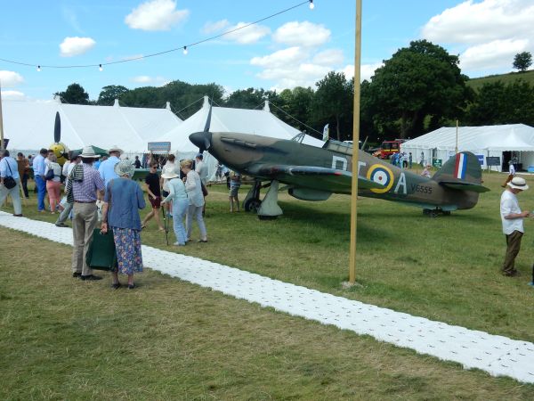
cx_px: 267
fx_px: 555
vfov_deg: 39.7
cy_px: 200
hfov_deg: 51.4
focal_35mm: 36
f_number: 4
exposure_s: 1/800
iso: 125
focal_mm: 6.4
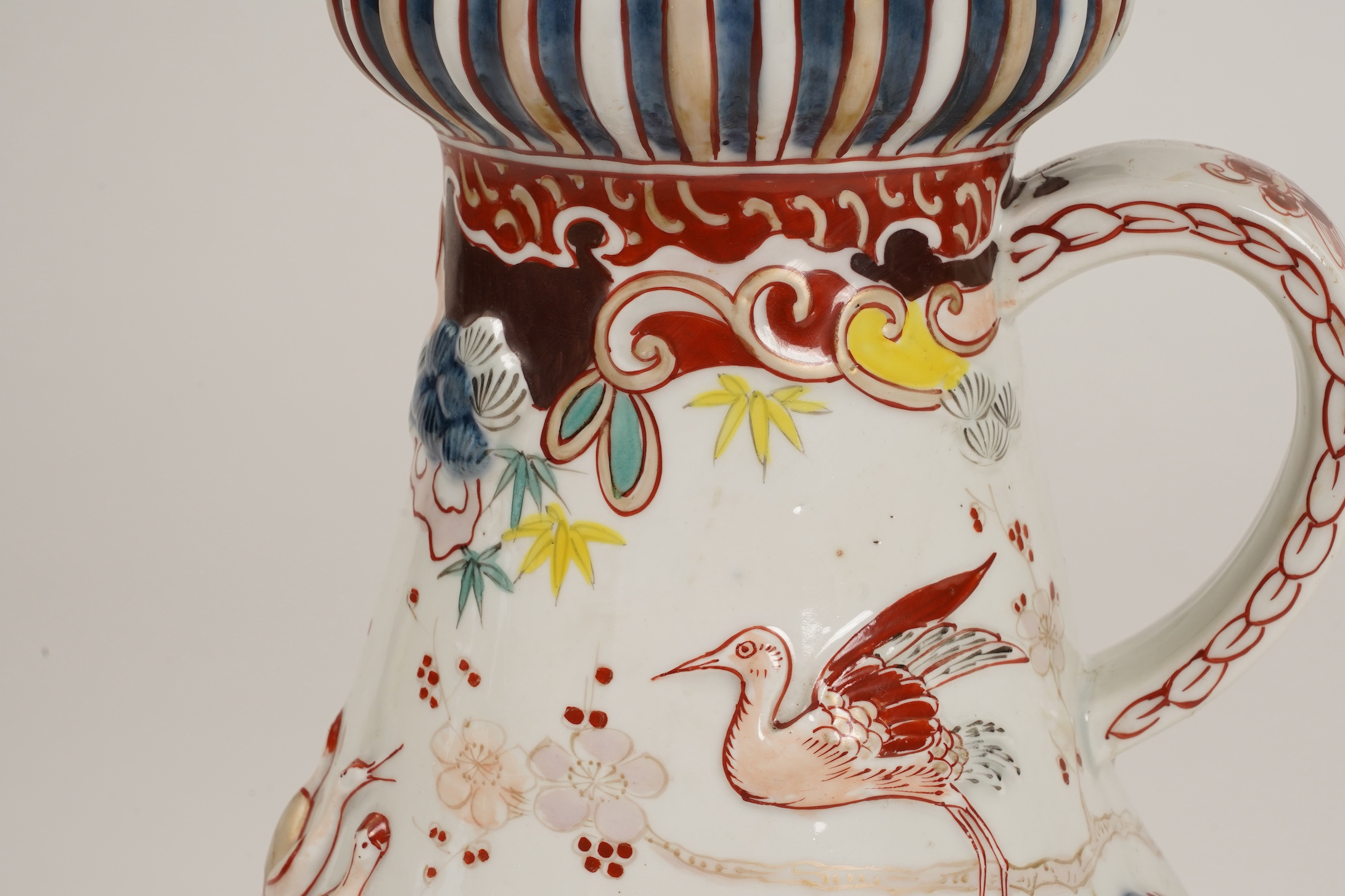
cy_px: 499
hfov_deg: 15.5
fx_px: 4932
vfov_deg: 10.4
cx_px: 749
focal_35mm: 132
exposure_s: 1/125
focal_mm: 105
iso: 500
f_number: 16
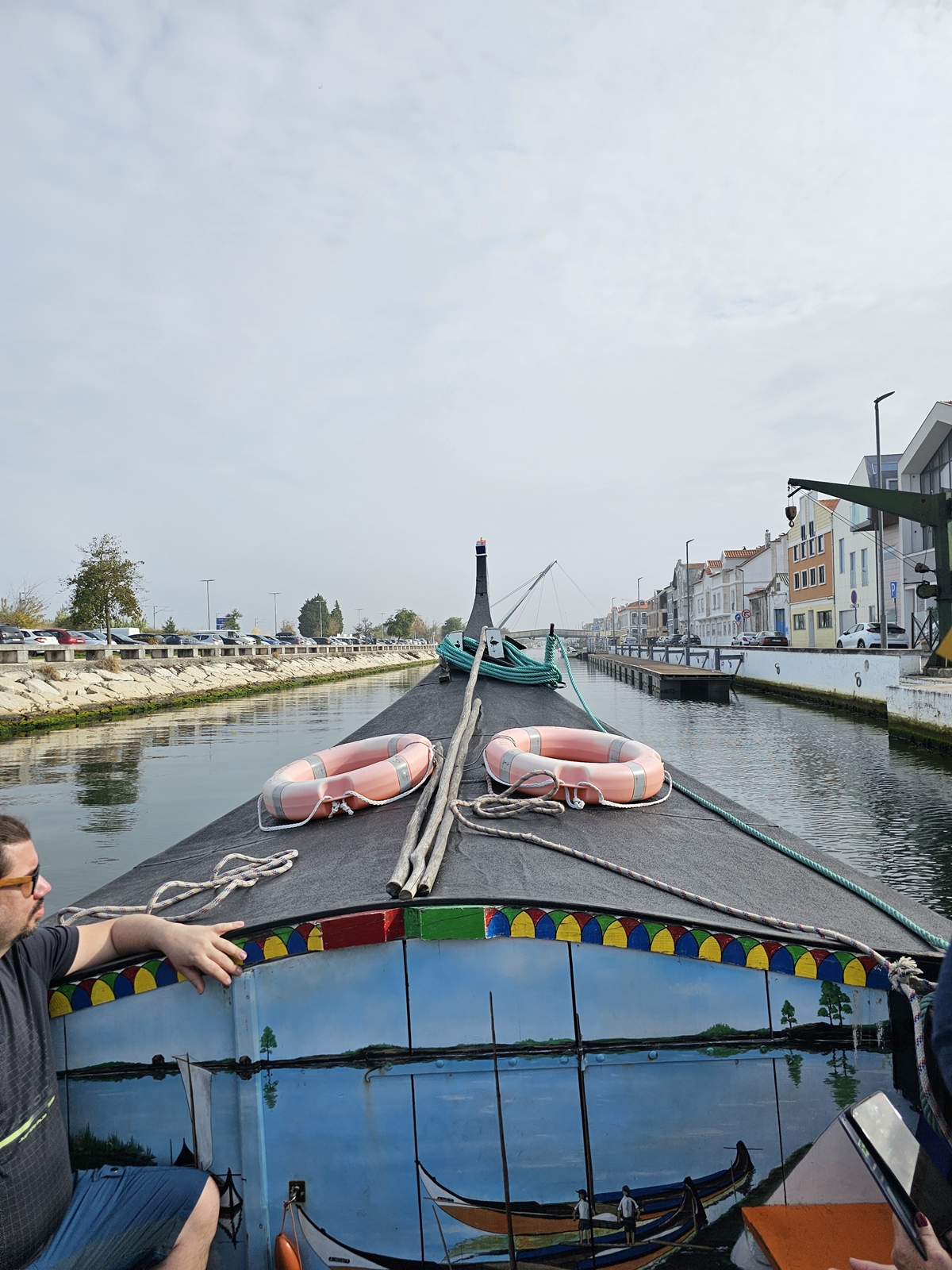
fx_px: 843
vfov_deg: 73.9
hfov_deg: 58.9
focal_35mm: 23
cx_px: 476
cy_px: 635
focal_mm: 6.3
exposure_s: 1/1163
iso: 10
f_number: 1.7
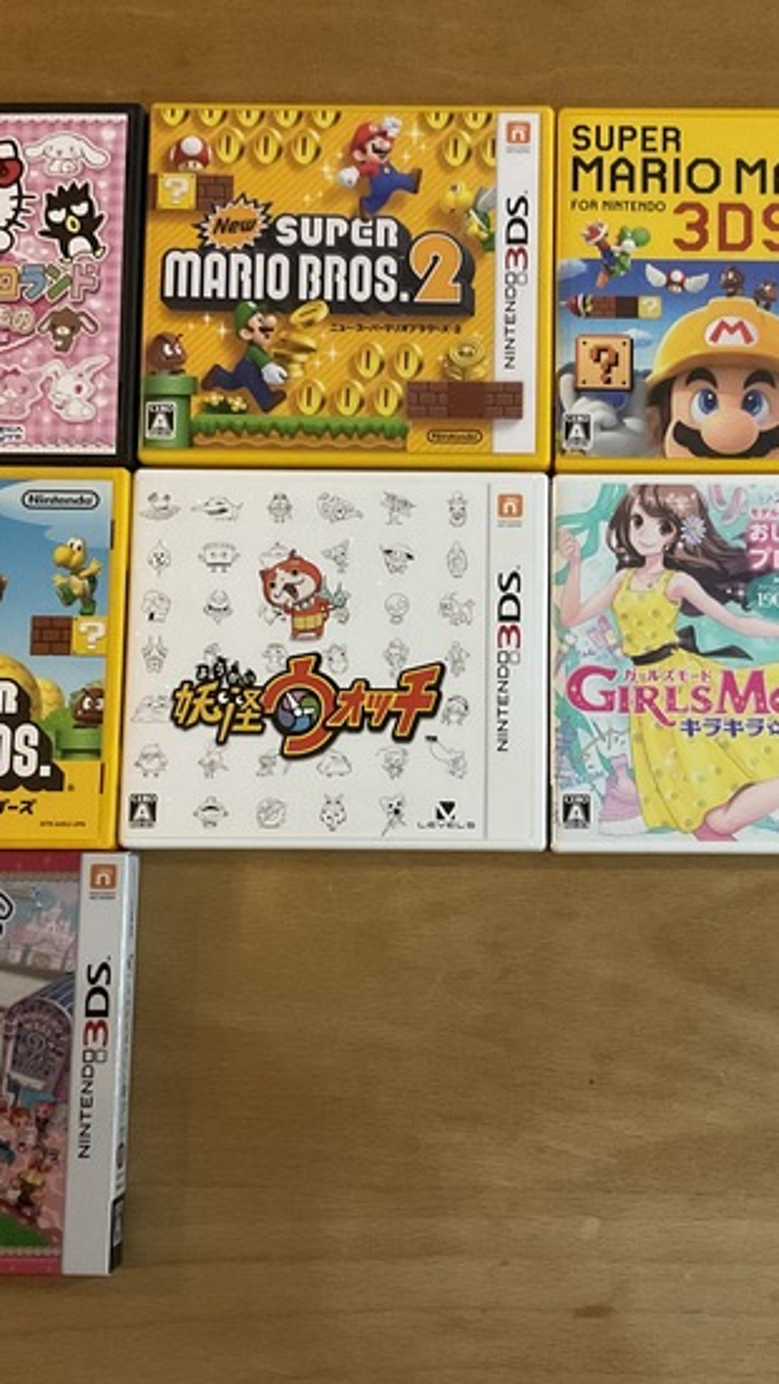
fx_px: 1579
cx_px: 523
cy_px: 695
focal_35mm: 43
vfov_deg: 47.4
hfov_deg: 27.5
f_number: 1.8
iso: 320
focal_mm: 3
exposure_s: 1/30
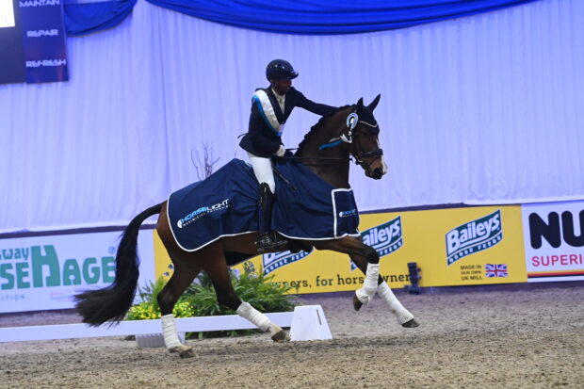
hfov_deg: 10.3
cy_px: 194
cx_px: 292
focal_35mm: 200
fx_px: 3243
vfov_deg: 6.9
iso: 16000
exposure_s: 1/640
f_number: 5
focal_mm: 200
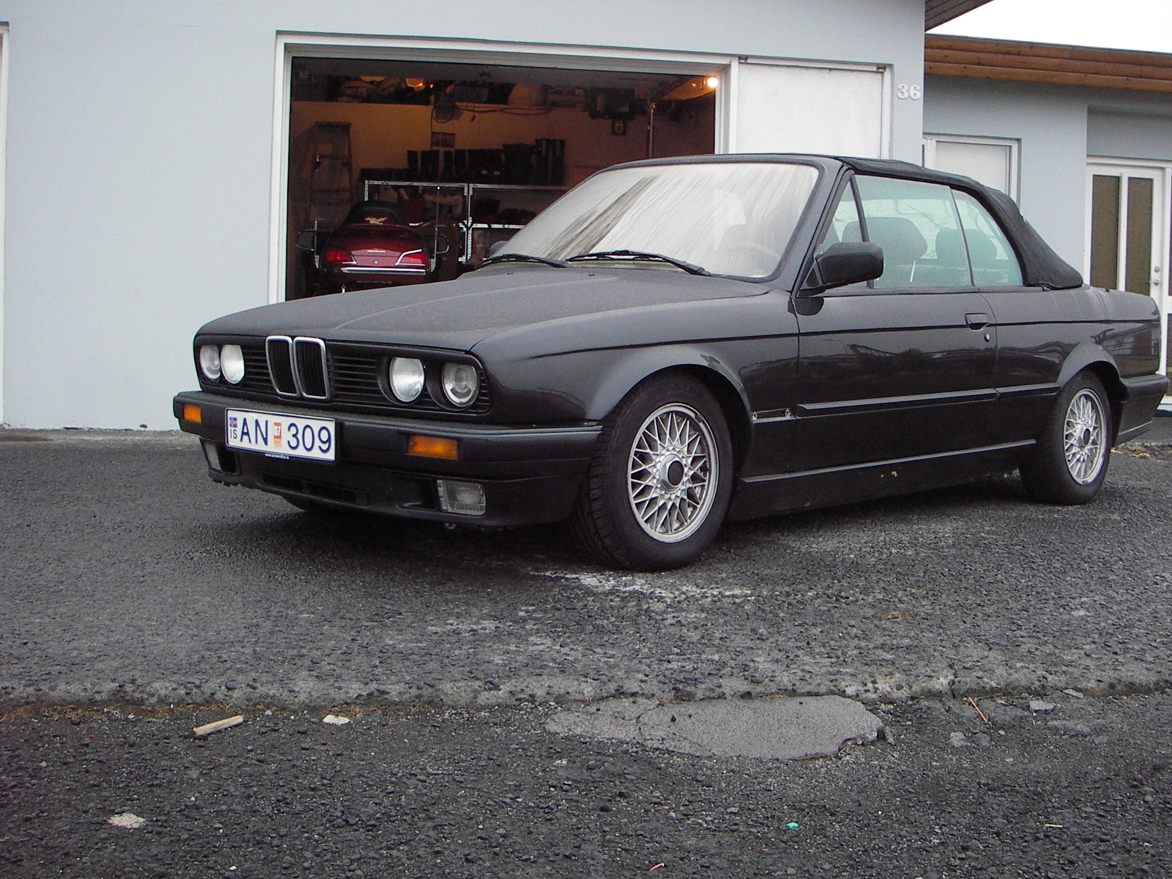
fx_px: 1523
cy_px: 399
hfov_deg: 41.9
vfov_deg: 32.2
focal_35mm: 45
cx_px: 692
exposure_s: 1/30
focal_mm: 6.3
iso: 80
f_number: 3.3
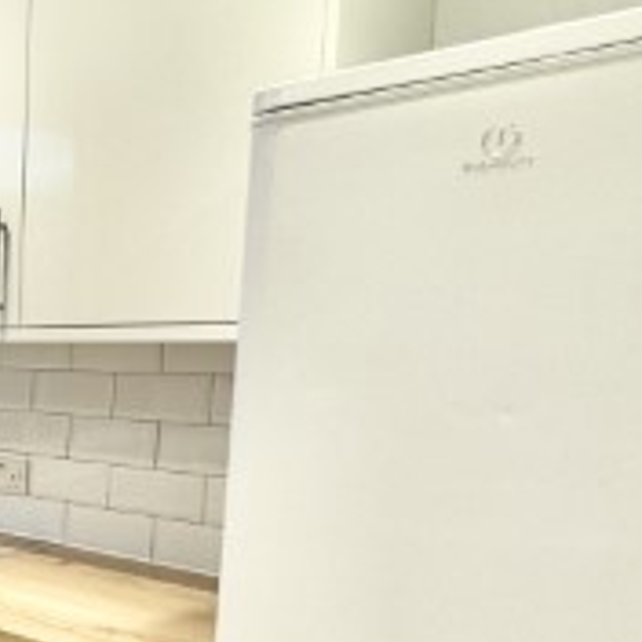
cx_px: -394
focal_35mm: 45
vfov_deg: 36.9
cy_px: 460
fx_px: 944
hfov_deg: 25.0
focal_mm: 2.22
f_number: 2.2
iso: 100
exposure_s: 1/100
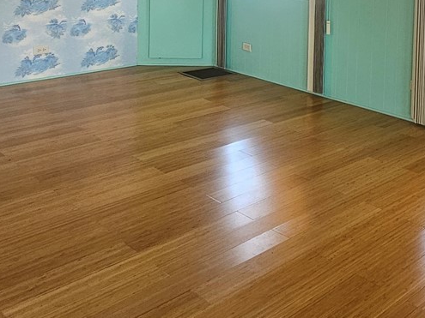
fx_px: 516
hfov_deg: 41.0
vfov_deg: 31.0
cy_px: -23
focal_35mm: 42
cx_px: 390
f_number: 2.2
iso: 100
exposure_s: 1/60
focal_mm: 2.2
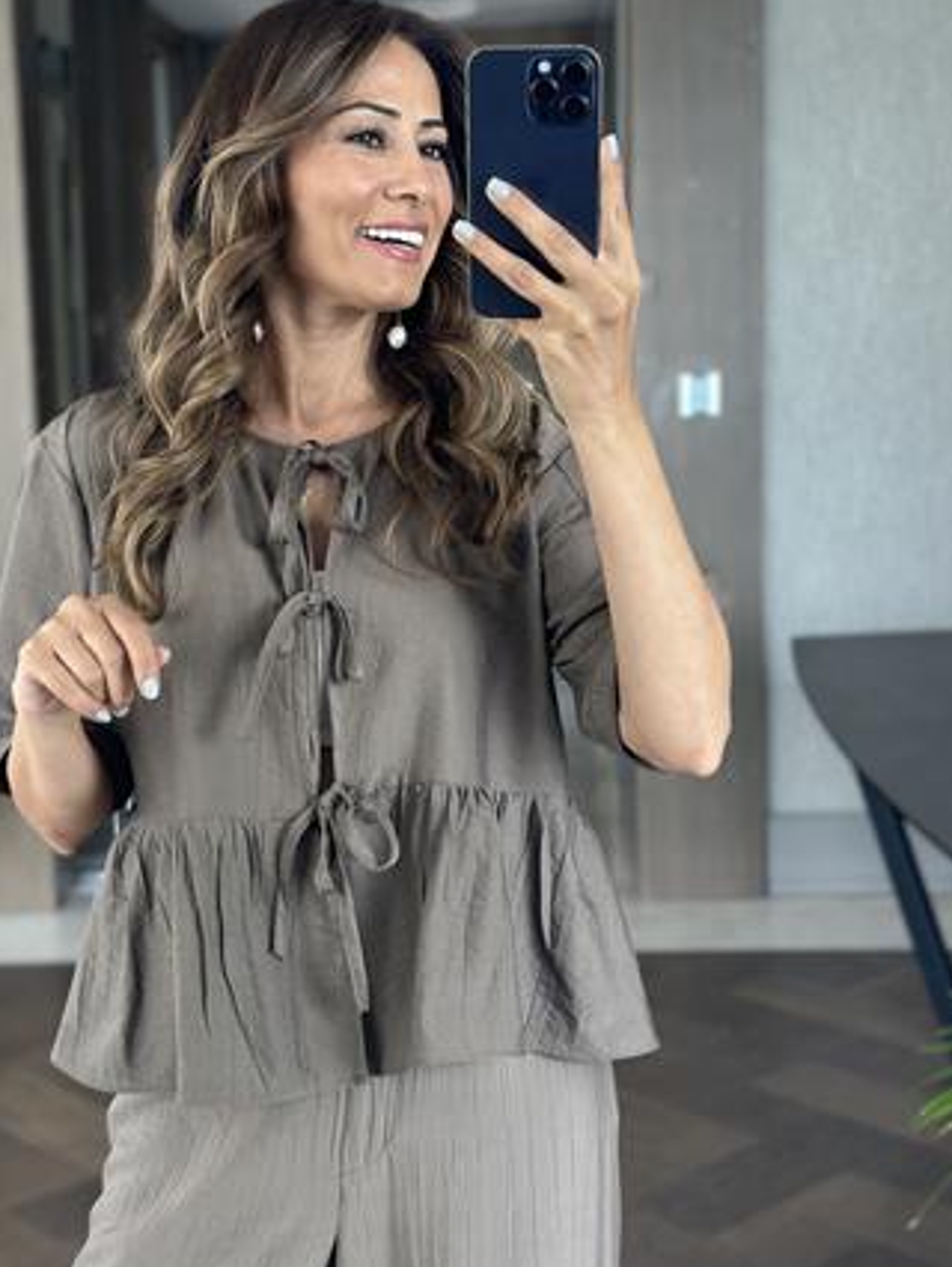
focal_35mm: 57
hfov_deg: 25.6
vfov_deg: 33.7
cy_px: 583
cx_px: 396
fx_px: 2088
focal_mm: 6.86
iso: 125
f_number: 1.78
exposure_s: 1/106
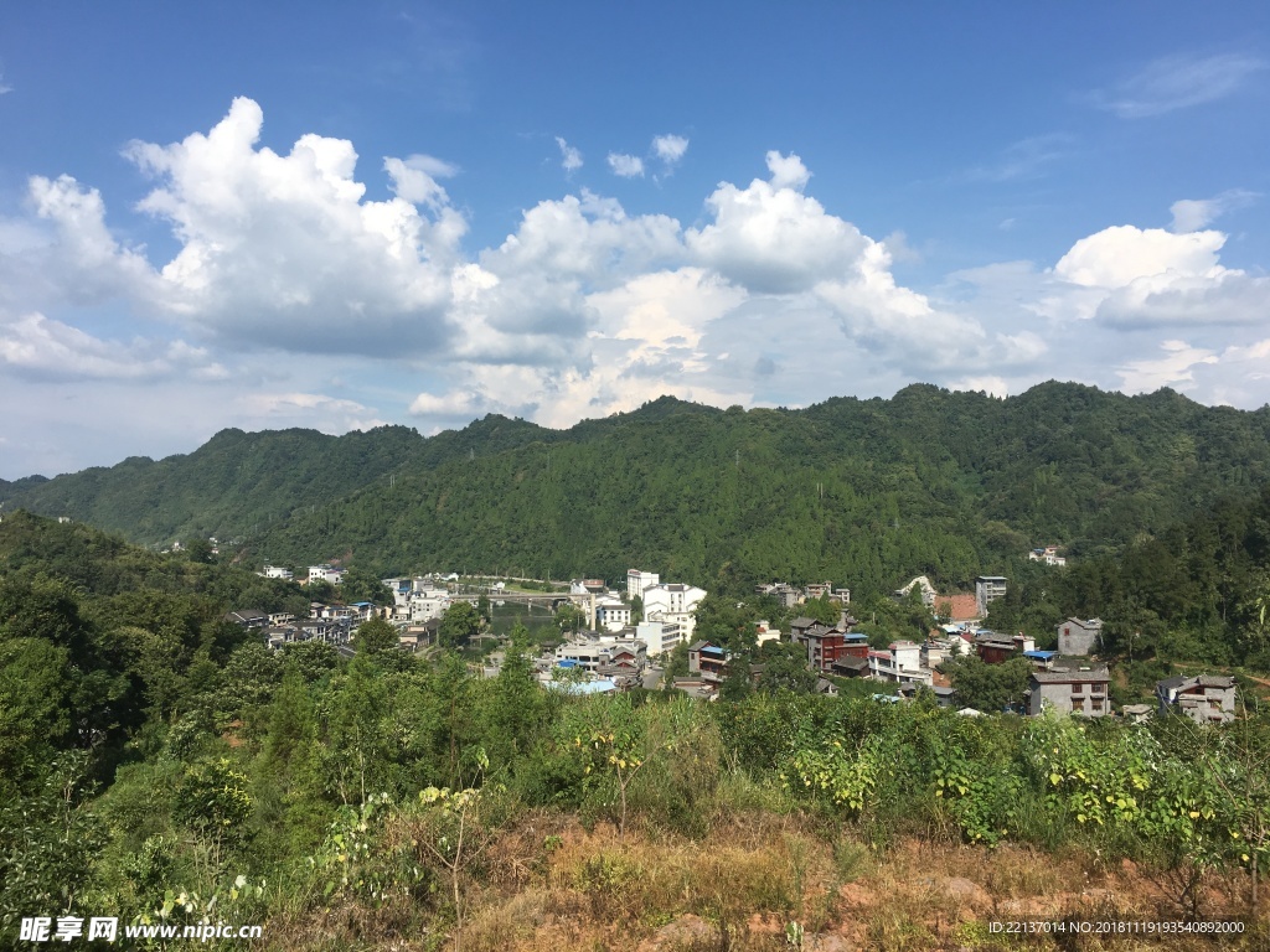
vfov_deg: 48.2
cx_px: 635
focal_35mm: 29
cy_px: 476
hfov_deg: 61.7
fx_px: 1064
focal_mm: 4.15
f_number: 2.2
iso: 25
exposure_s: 1/1972
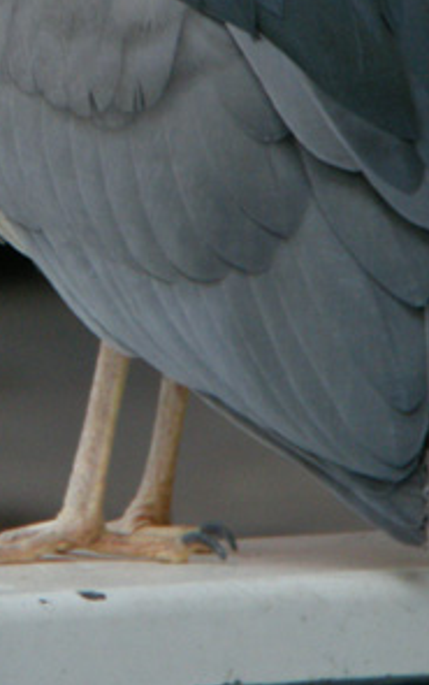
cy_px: -19
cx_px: -100
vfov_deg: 15.2
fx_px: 2519
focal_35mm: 135
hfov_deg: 9.6
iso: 200
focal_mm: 10.1
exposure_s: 1/8.3
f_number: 3.4
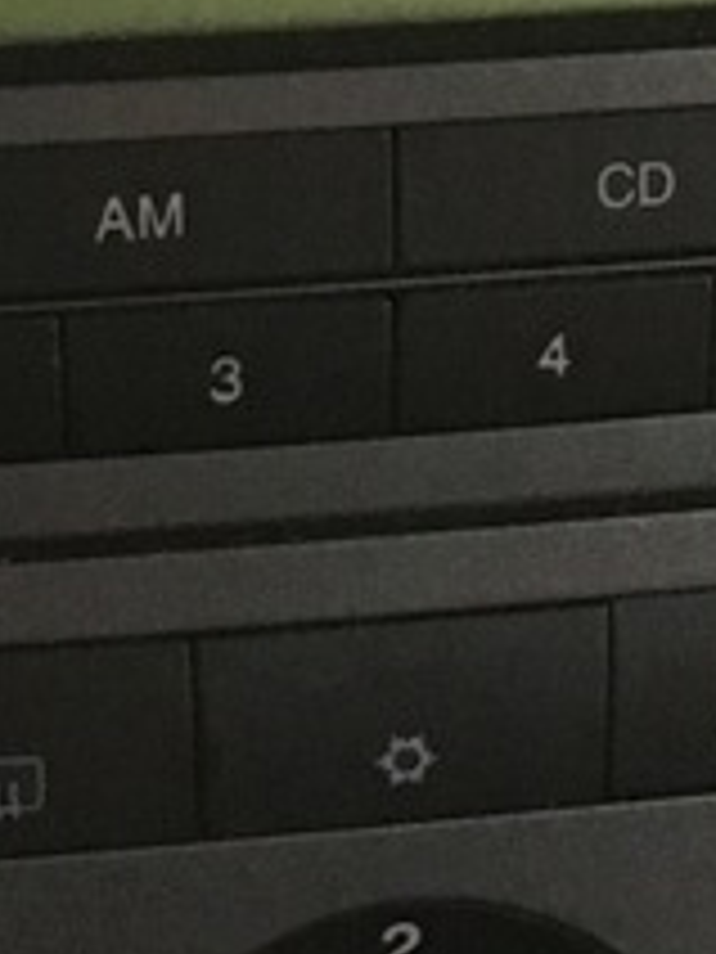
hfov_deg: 8.5
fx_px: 4826
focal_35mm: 175
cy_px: -270
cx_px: 486
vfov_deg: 11.0
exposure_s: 1/17
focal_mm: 4.15
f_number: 2.2
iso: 250
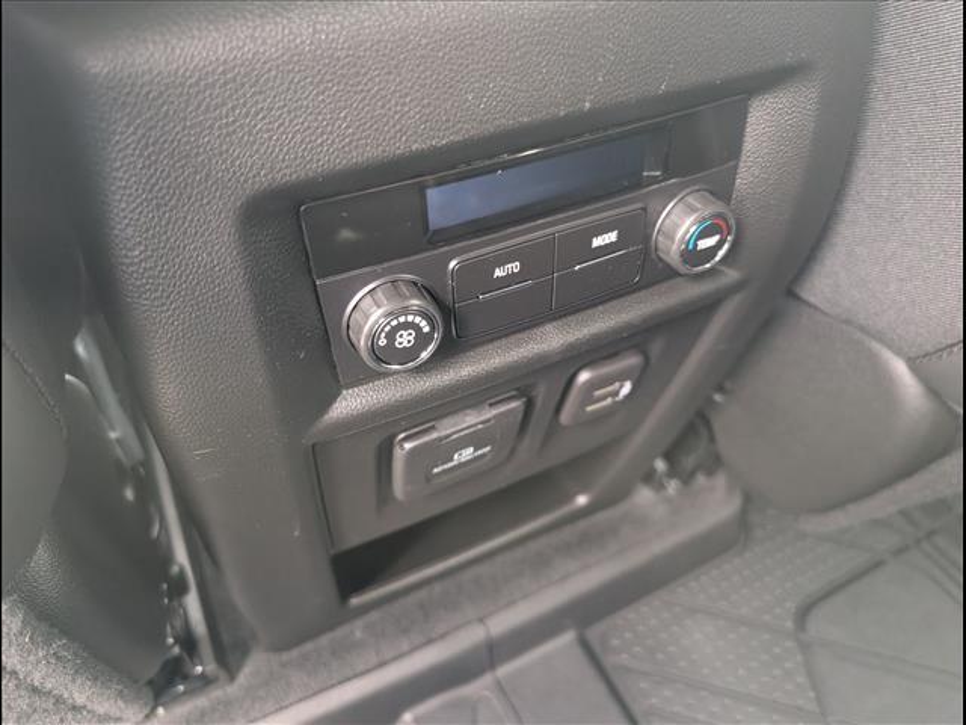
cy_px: 362
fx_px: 670
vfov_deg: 56.8
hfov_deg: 71.6
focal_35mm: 24
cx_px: 483
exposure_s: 1/135
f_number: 1.68
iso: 2197
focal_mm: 6.9
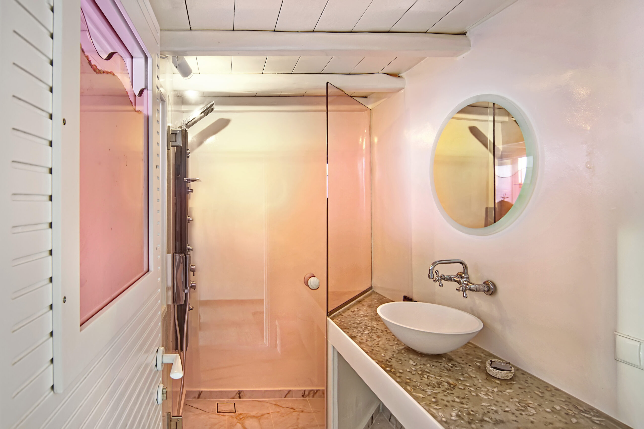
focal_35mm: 18
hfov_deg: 90.0
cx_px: 322
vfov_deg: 67.4
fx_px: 322
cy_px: 214
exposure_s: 1/1.6
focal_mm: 12
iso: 100
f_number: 11
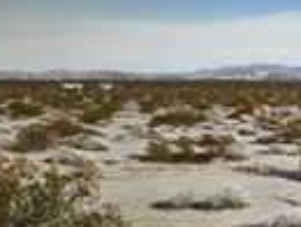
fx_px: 801
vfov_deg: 15.8
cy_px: 224
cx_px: 551
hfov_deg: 17.2
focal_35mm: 92
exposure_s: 1/120
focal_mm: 6.76
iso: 160
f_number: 1.78
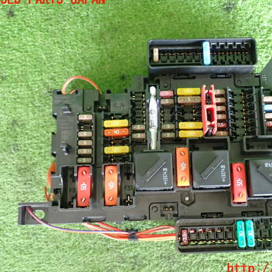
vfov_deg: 36.1
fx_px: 418
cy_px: 134
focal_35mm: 47
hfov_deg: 35.7
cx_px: 180
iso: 500
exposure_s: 1/40
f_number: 2.7
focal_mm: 6.83
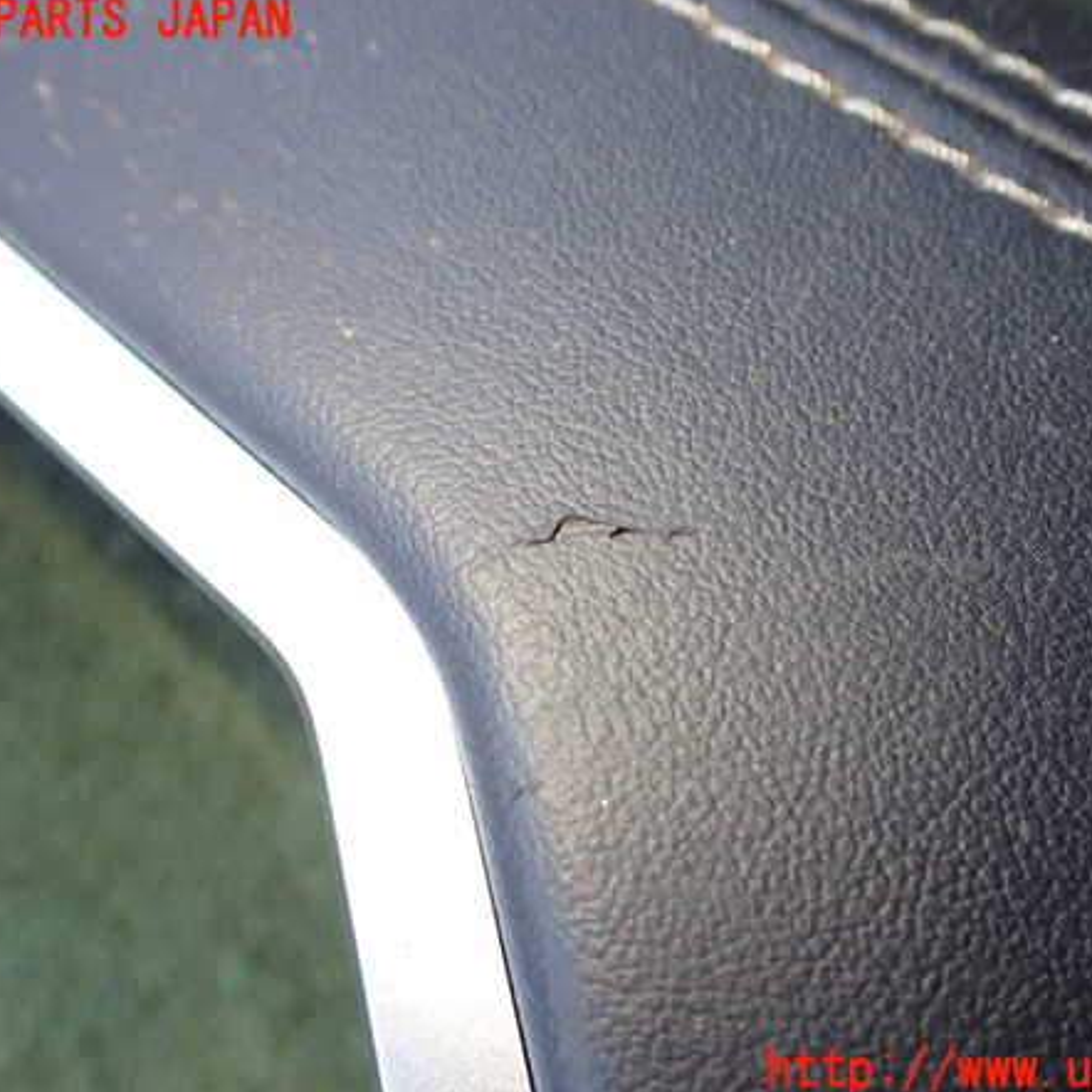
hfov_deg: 46.0
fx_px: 1285
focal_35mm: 36
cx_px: 583
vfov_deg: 46.0
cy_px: 546
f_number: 2.3
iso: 320
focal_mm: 5.4
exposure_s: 1/125
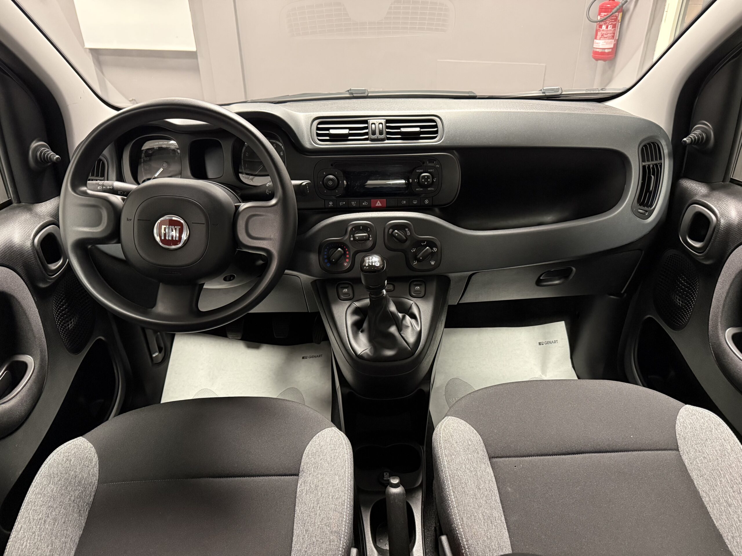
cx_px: 371
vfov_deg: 56.8
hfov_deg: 71.6
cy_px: 278
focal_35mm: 24
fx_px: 514
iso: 800
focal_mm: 6.76
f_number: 1.78
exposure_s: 1/33
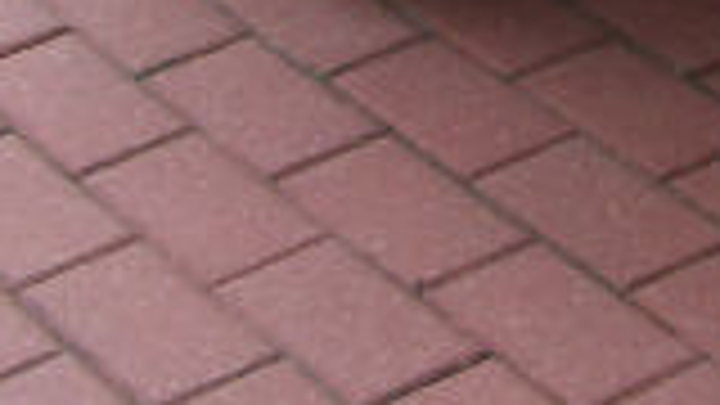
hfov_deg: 10.2
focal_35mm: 191
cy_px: -648
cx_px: 1575
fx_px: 3646
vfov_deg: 6.0
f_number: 4.3
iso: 50
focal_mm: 5.8
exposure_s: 1/100
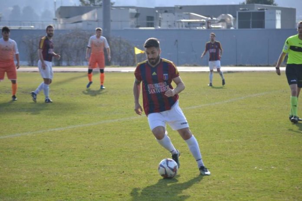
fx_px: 1233
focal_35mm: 147
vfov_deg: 9.3
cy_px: 100
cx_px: 151
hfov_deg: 14.0
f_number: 4.5
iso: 400
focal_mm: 98
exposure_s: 1/1000
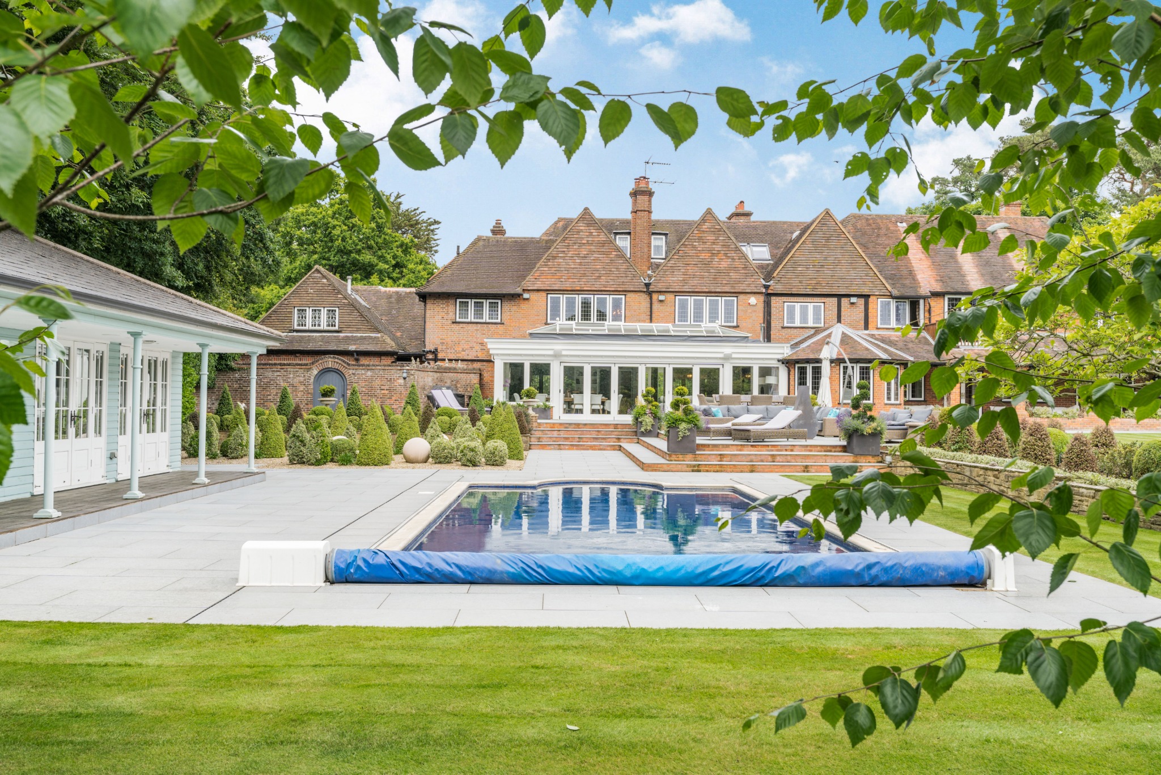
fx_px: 1000
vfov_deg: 42.3
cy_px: 388
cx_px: 580
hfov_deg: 60.3
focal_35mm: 31
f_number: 10
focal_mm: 31
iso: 100
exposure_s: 1/60
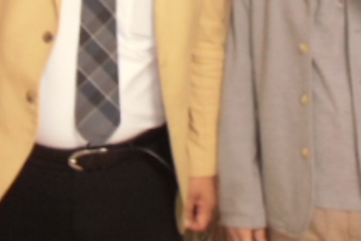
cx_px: 207
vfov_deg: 16.7
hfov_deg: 27.0
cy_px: -107
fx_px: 752
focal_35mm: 75
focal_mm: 4.24
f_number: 3
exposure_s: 1/20
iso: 400
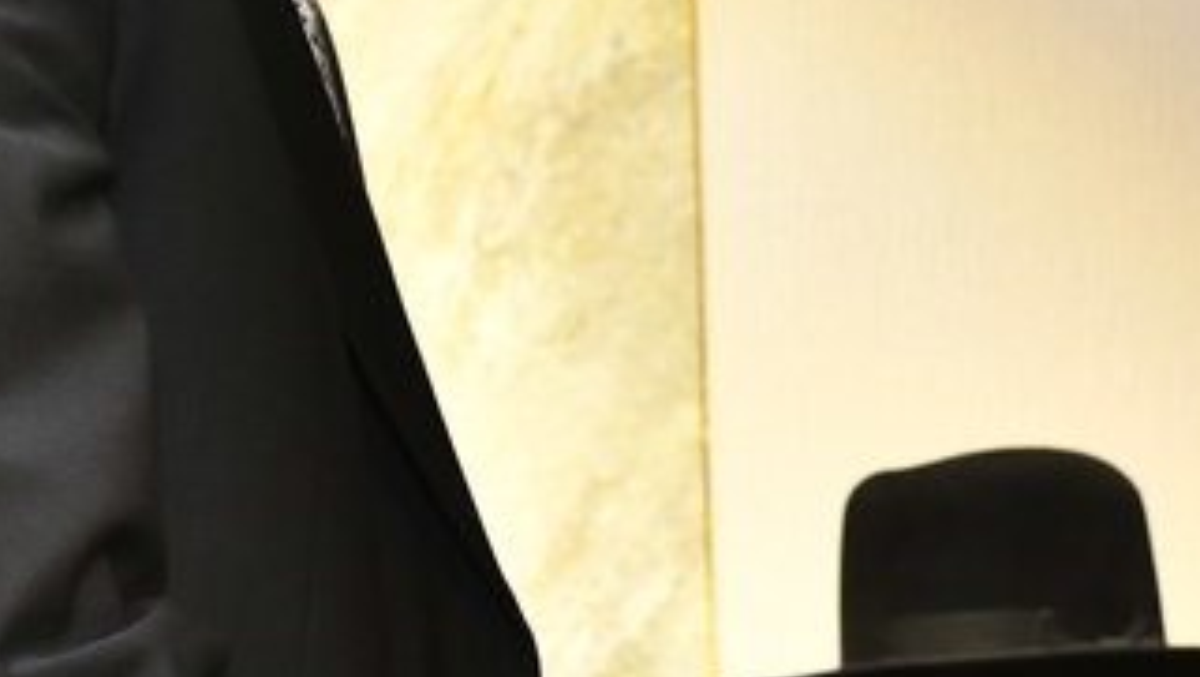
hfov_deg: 14.5
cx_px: 1099
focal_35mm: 146
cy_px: 282
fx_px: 4648
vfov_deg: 8.3
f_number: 5.6
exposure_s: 1/100
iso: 1250
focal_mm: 32
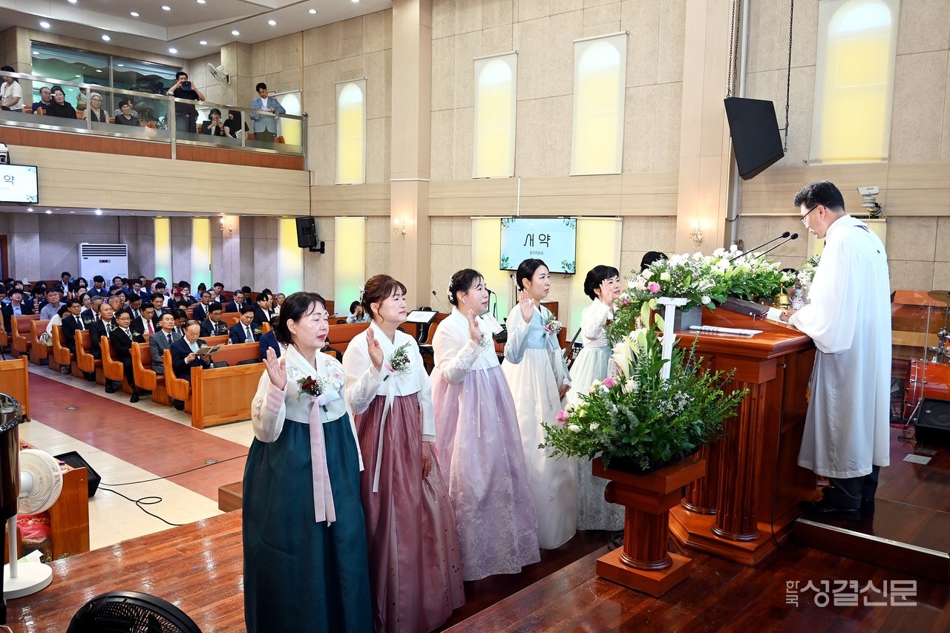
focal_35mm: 30
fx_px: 792
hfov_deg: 61.9
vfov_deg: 43.6
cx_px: 475
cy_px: 316
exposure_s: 1/60
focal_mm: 20
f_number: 4
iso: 500
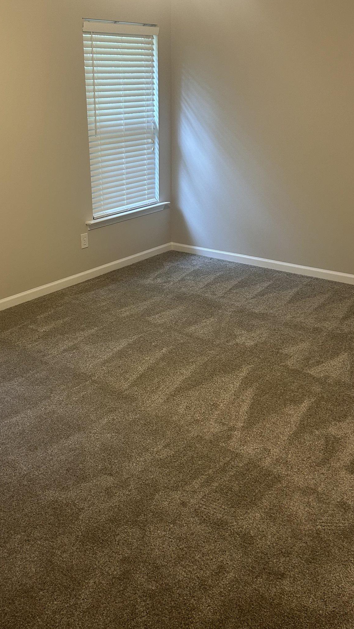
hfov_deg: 36.3
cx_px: 116
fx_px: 534
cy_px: 288
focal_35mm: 32
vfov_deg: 60.9
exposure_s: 1/60
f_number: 1.5
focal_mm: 5.7
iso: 125
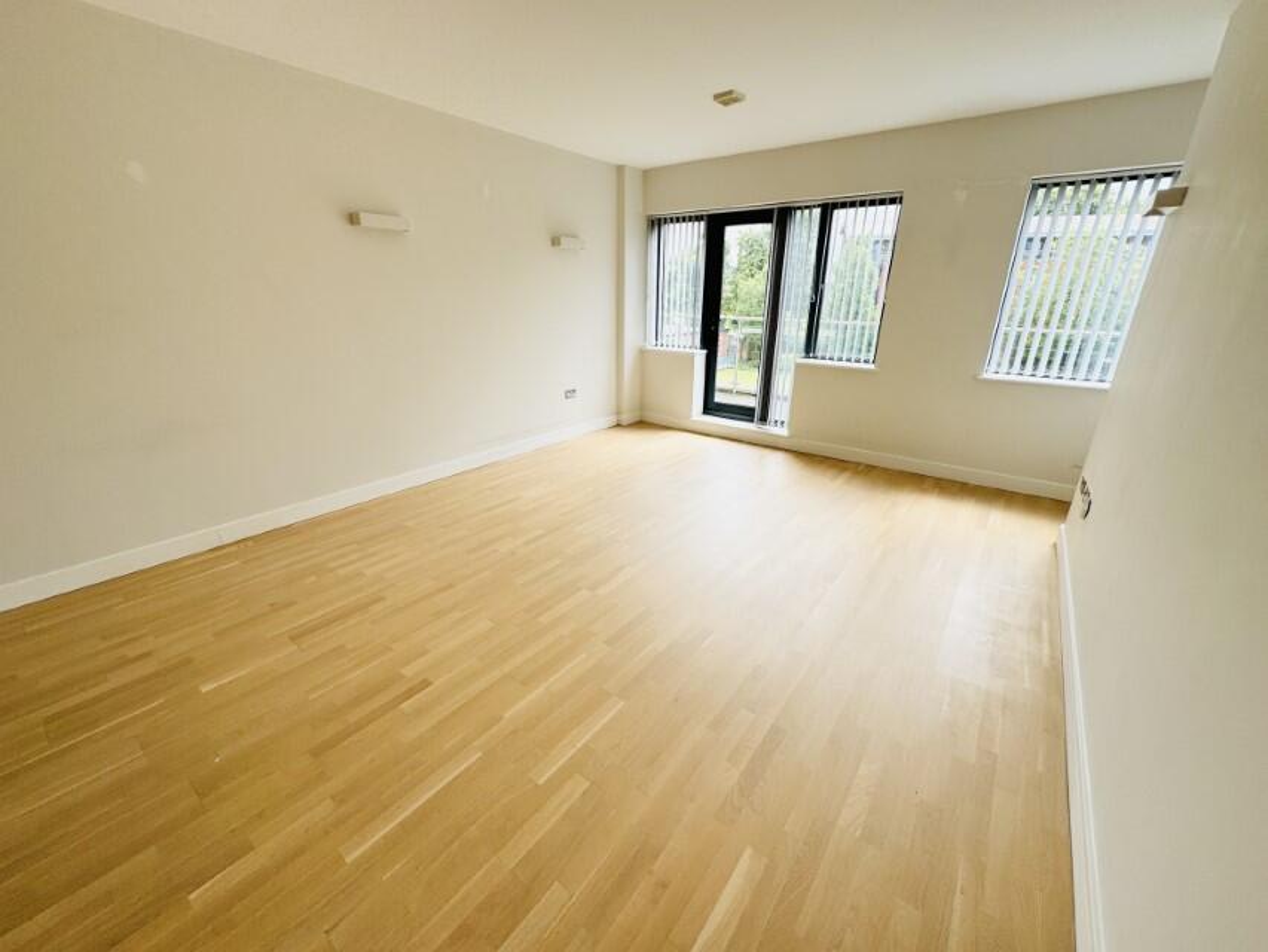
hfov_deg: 102.1
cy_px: 476
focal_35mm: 14
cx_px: 634
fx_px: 513
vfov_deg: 85.7
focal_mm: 2.22
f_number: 2.2
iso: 40
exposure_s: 1/313
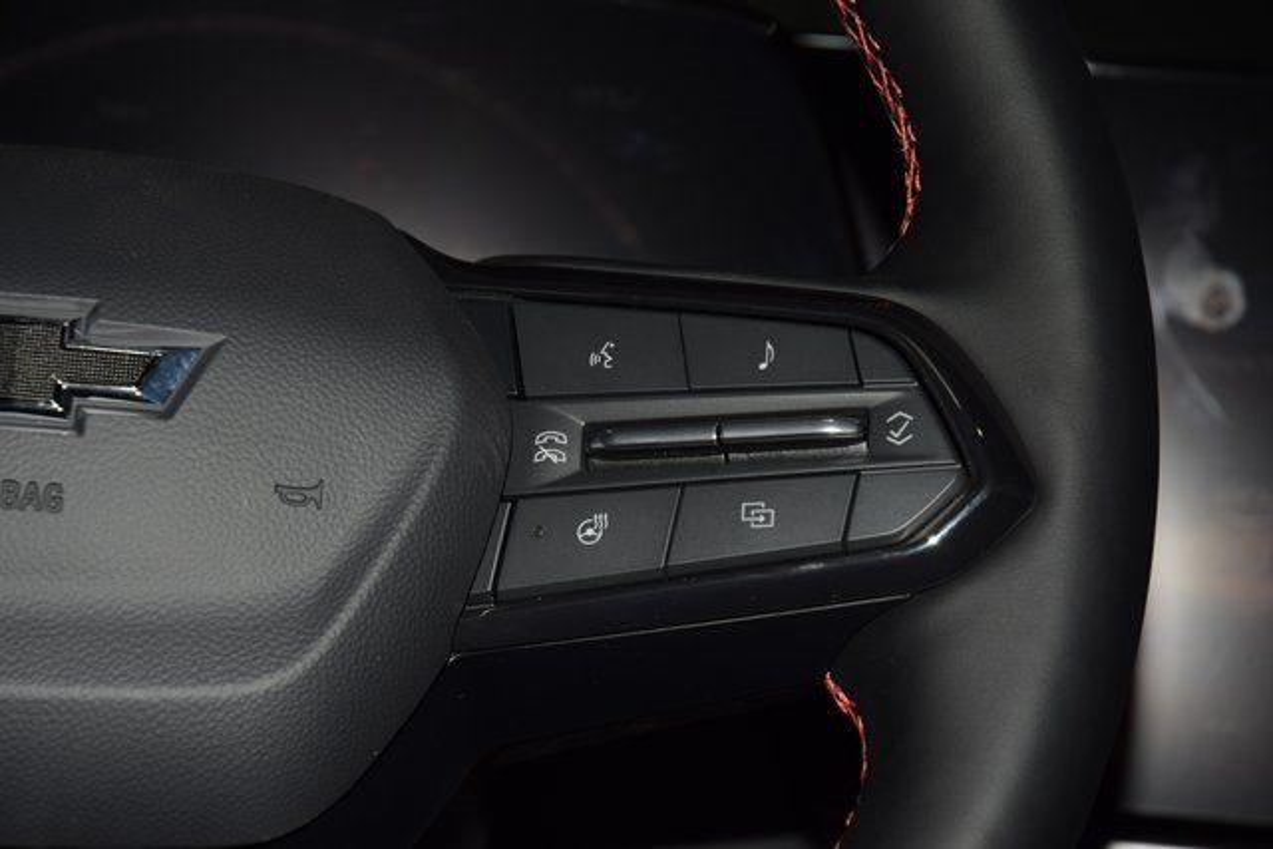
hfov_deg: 19.5
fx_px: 3714
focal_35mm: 105
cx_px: 636
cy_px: 424
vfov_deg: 13.0
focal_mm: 70
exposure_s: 1/125
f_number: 8
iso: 100
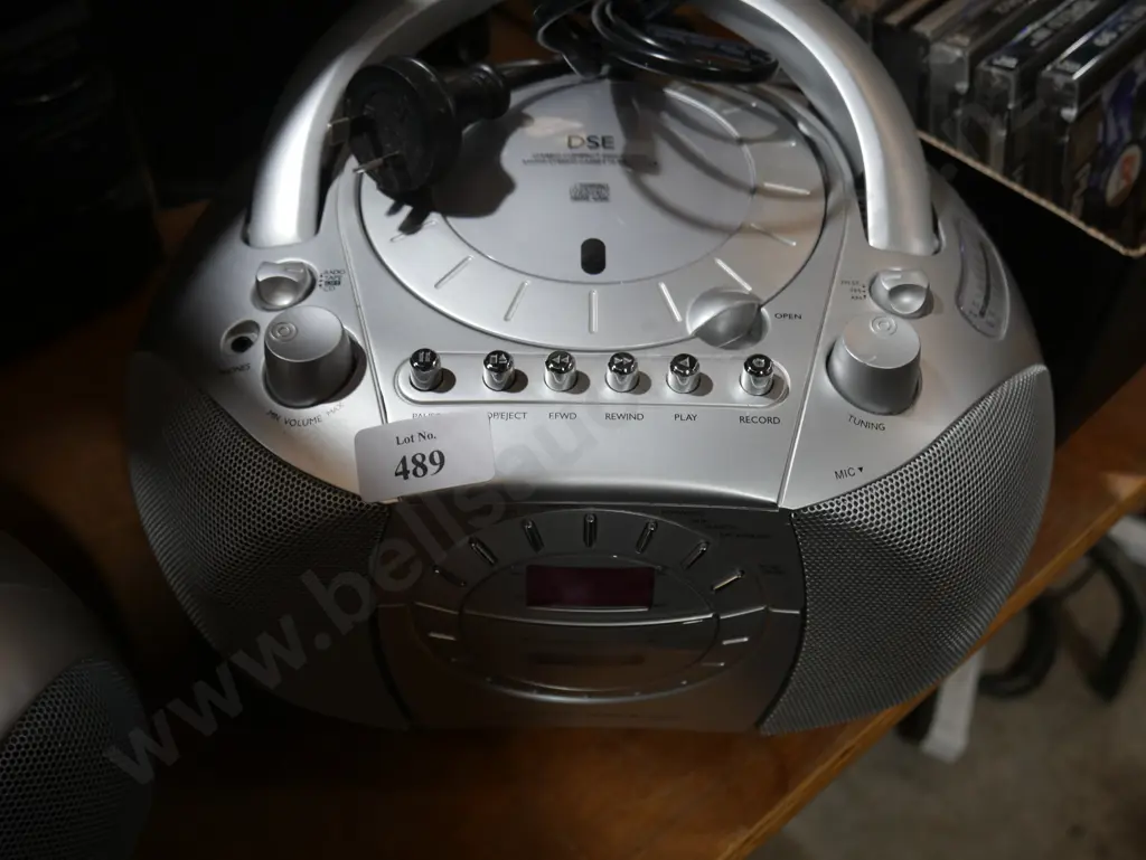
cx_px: 573
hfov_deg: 46.8
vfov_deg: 36.0
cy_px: 430
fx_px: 1325
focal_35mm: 40
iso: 250
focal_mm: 20
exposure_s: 1/60
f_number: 4.5
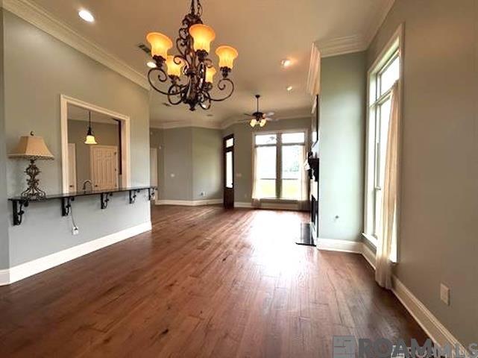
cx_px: 239
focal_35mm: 14
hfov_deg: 102.1
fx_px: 193
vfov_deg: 85.6
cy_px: 179
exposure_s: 1/120
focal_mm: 2.22
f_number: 2.2
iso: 64
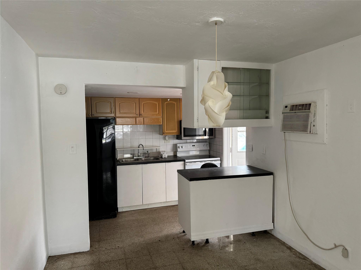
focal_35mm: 24
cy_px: 135
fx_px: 250
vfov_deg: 56.8
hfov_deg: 71.6
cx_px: 180
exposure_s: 1/60
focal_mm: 6.86
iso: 500
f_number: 1.78
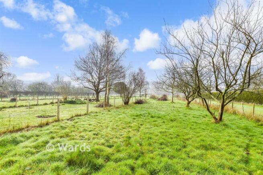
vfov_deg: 77.4
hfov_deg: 100.4
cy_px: 88
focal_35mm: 15
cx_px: 132
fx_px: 110
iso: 320
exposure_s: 1/400
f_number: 8
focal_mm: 10
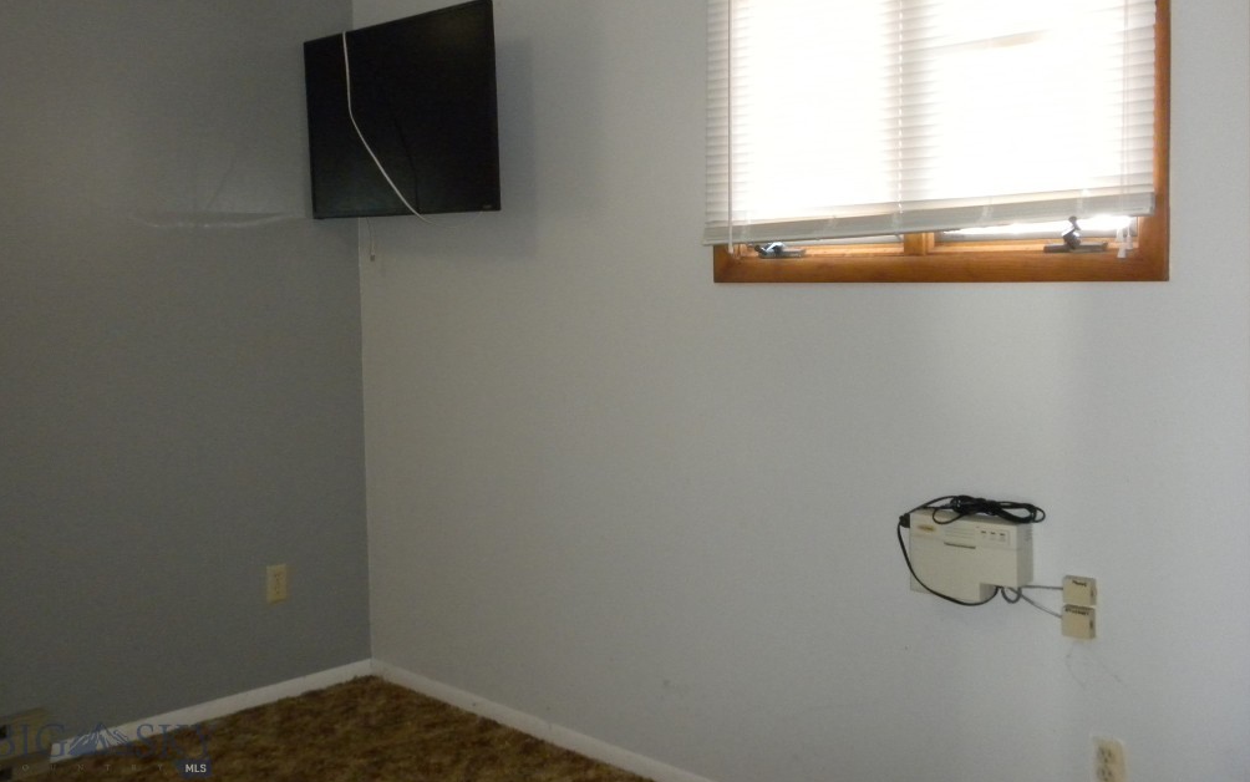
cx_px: 615
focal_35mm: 40
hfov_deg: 49.3
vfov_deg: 31.9
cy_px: 316
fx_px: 1363
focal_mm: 6.6
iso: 400
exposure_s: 1/30
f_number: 3.5
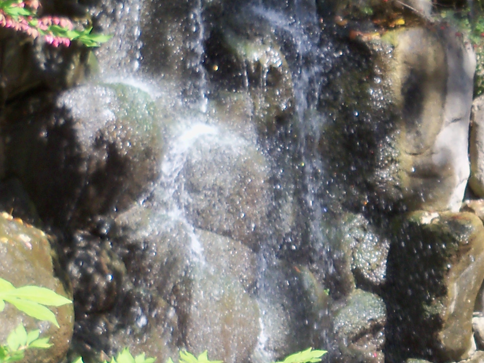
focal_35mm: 93
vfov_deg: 15.8
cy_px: 293
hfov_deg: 20.0
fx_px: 1300
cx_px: 549
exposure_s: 1/200
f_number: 3.5
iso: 80
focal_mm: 6.2
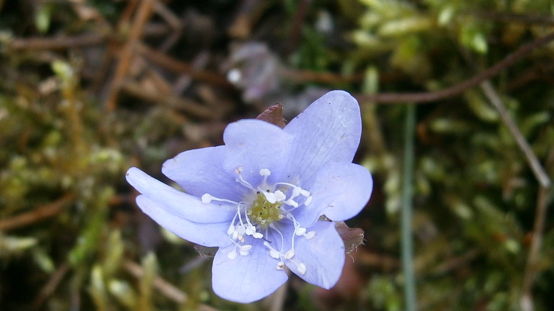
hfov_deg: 39.9
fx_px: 764
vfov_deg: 23.0
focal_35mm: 52
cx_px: 274
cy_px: 198
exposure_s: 1/200
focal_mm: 8.3
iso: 250
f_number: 3.4
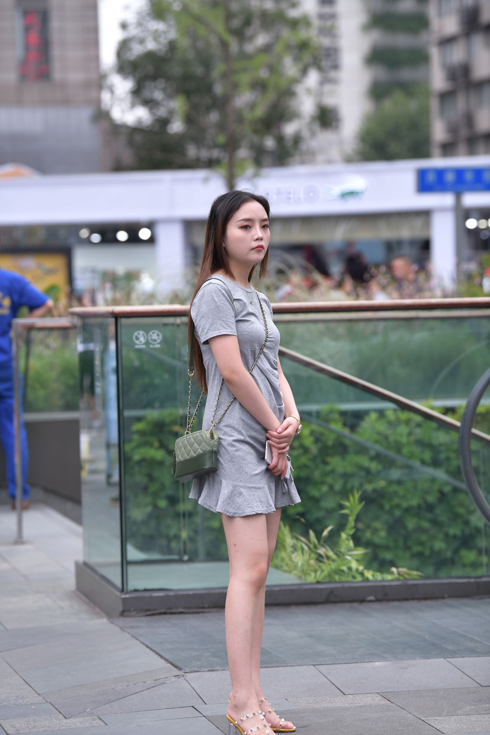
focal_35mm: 130
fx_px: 2654
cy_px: 368
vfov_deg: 15.8
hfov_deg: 10.5
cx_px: 245
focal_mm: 130
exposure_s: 1/500
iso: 640
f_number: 4
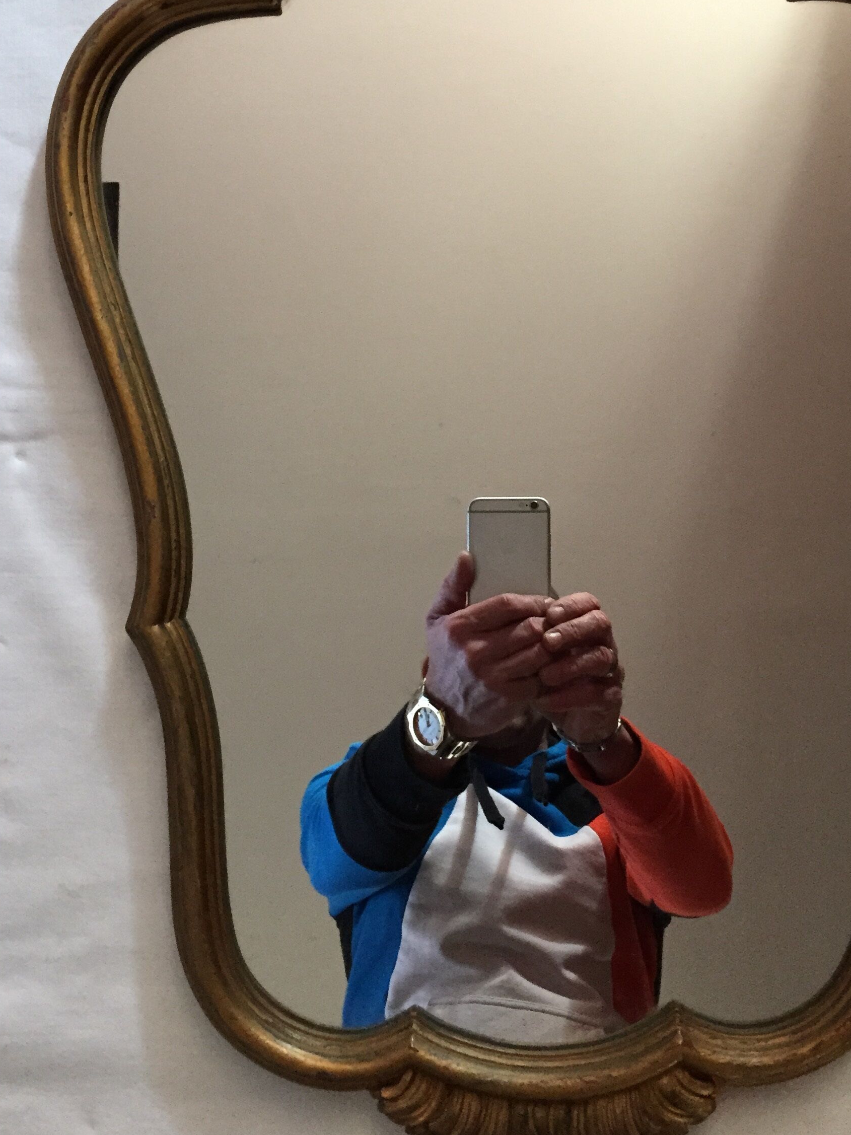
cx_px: 505
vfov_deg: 44.5
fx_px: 1377
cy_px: 431
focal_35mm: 42
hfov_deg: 34.2
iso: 250
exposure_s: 1/30
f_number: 2.2
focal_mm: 4.15
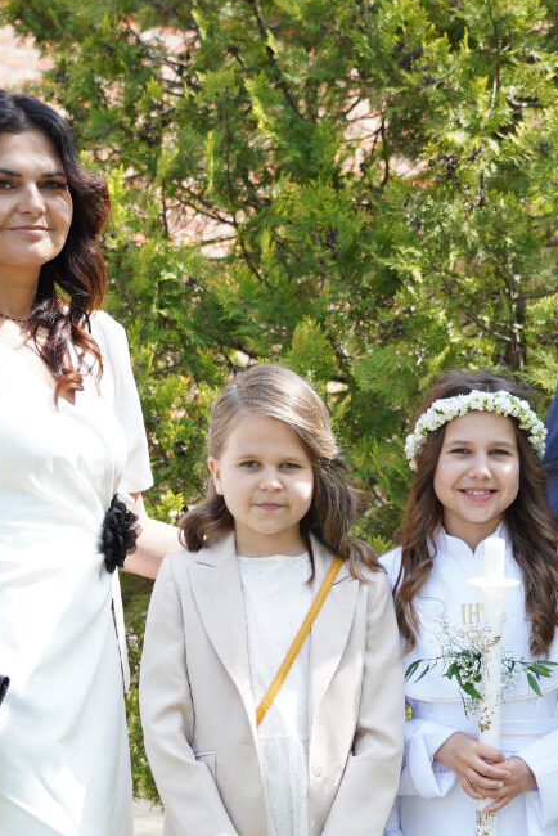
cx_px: 384
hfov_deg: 13.4
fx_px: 2369
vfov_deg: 19.7
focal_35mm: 102
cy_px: 738
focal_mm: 51
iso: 100
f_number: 4
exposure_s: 1/125
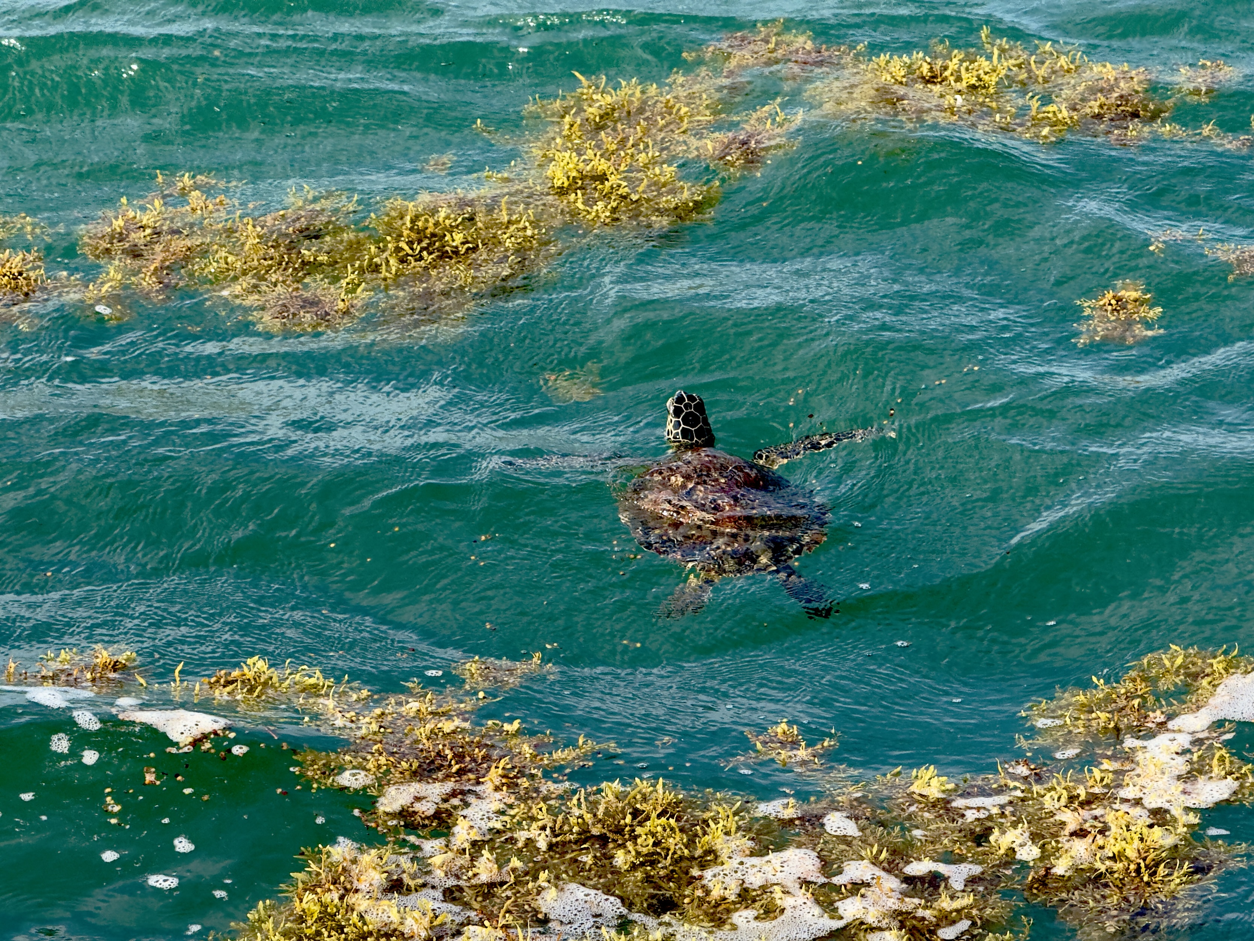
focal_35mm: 120
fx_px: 4347
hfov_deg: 16.4
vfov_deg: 12.3
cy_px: 470
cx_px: 627
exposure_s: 1/767
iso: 50
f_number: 2.8
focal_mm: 15.66
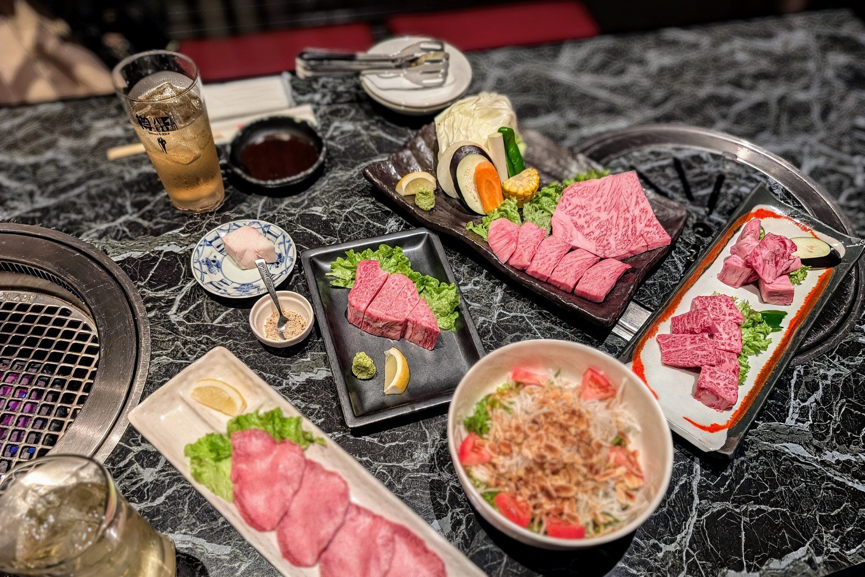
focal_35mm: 26
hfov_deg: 69.4
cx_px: 448
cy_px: 337
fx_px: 625
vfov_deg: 49.3
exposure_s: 1/24
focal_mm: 6.9
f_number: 1.68
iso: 171
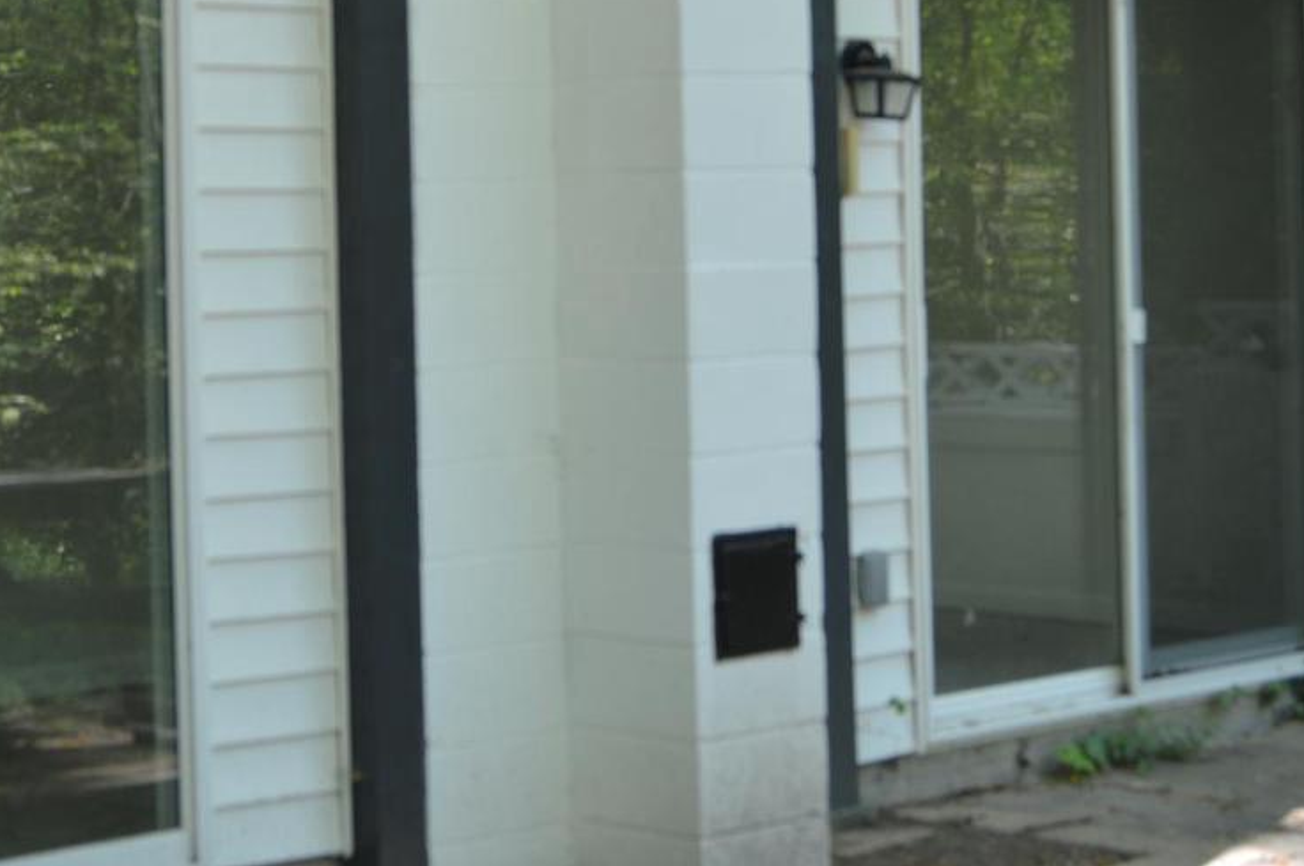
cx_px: 588
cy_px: 185
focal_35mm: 88
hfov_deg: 23.1
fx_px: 3184
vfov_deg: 15.4
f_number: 5.6
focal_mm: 30
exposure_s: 1/125
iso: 220
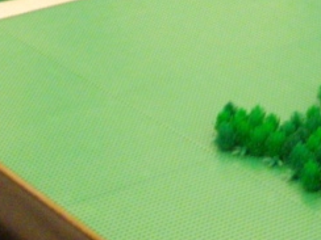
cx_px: 196
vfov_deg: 9.1
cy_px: -199
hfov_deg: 12.7
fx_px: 1437
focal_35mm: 155
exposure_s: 1/8
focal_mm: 6.2
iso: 400
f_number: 2.8
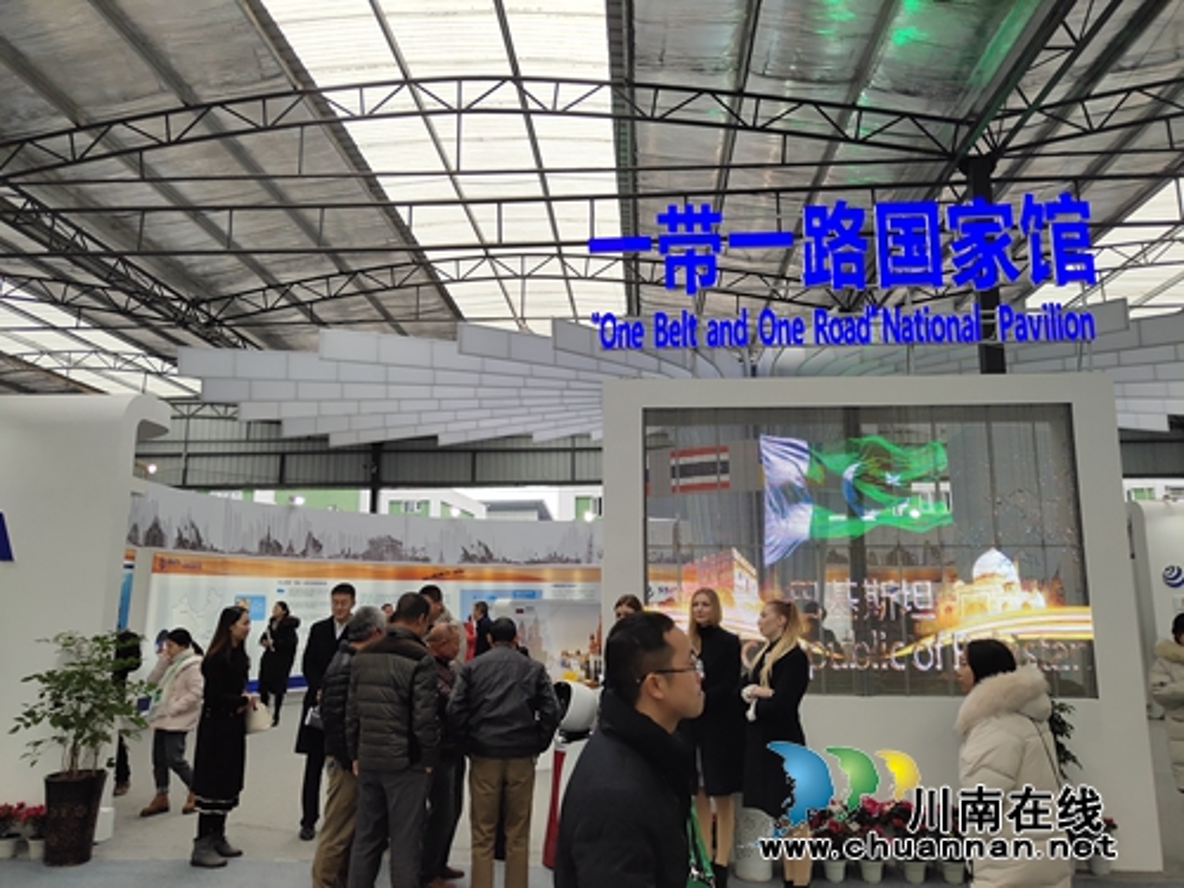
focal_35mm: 29
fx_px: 992
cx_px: 592
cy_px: 444
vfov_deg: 48.2
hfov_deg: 61.7
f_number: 1.8
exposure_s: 1/630
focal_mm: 4.27
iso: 50
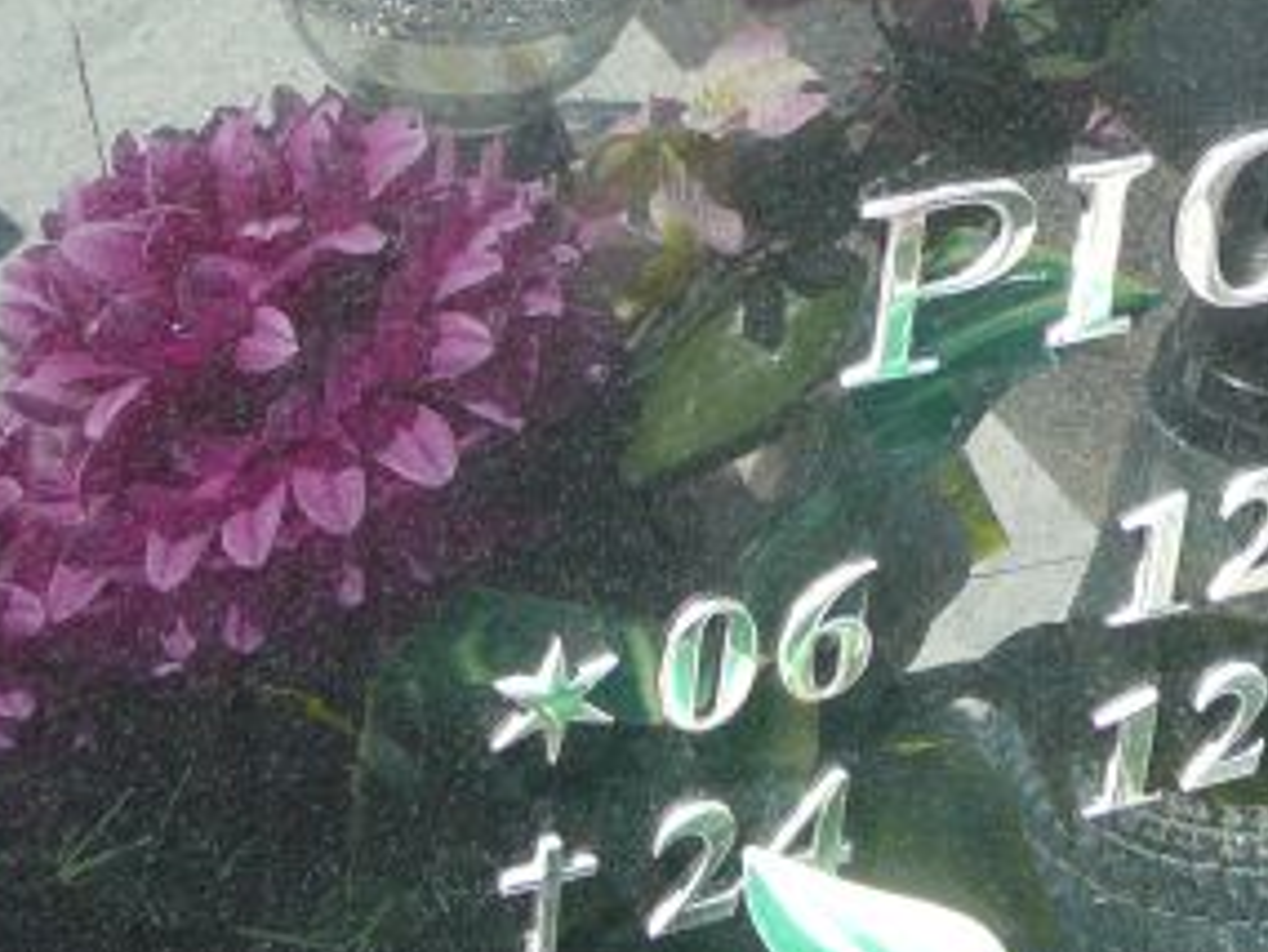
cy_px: -49
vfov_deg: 14.4
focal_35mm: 101
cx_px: 1090
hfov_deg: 19.2
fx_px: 3701
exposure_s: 1/160
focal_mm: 6.7
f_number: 3.2
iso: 80
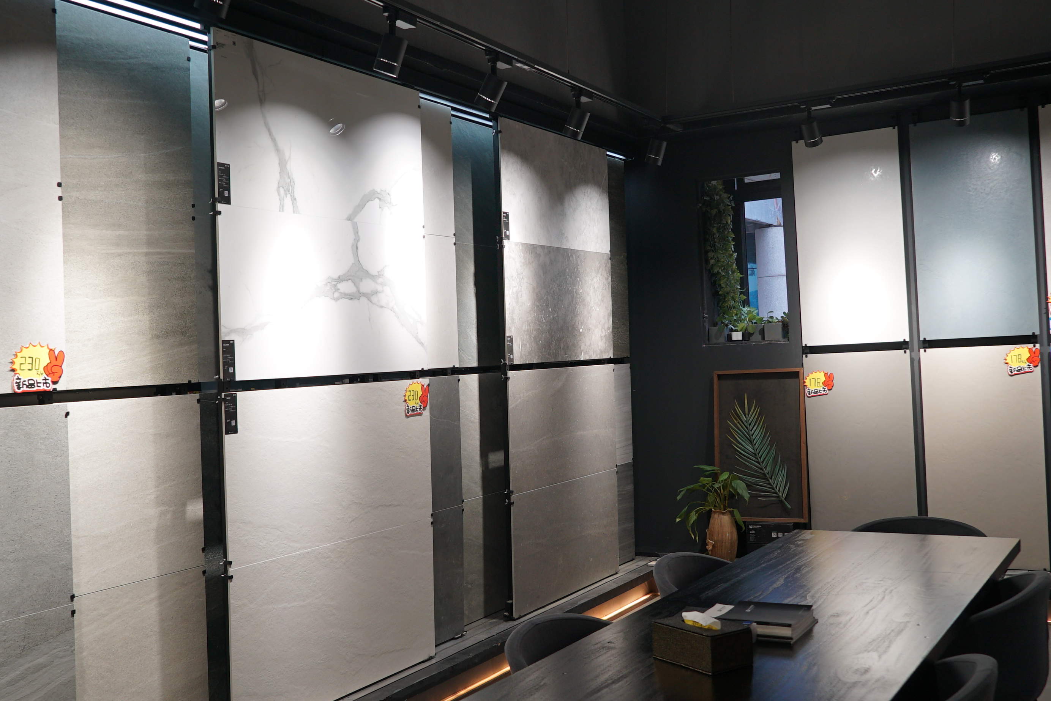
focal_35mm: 36
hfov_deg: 53.1
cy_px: 350
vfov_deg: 36.9
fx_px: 1051
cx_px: 526
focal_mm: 24
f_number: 4
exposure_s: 1/60
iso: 250
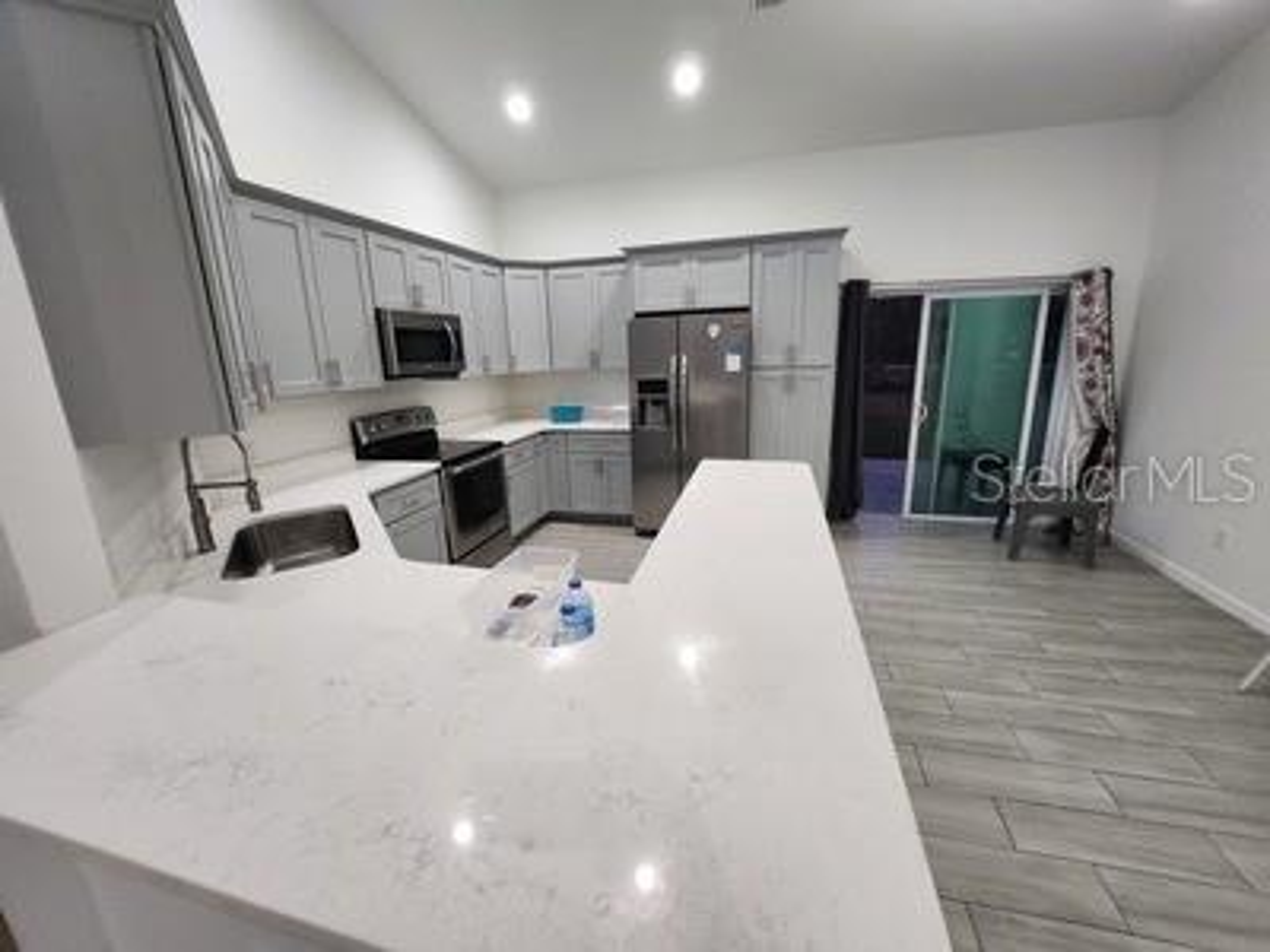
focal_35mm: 13
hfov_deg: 106.2
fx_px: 477
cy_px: 476
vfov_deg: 89.9
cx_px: 635
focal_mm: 1.7
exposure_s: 1/60
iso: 250
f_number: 2.2
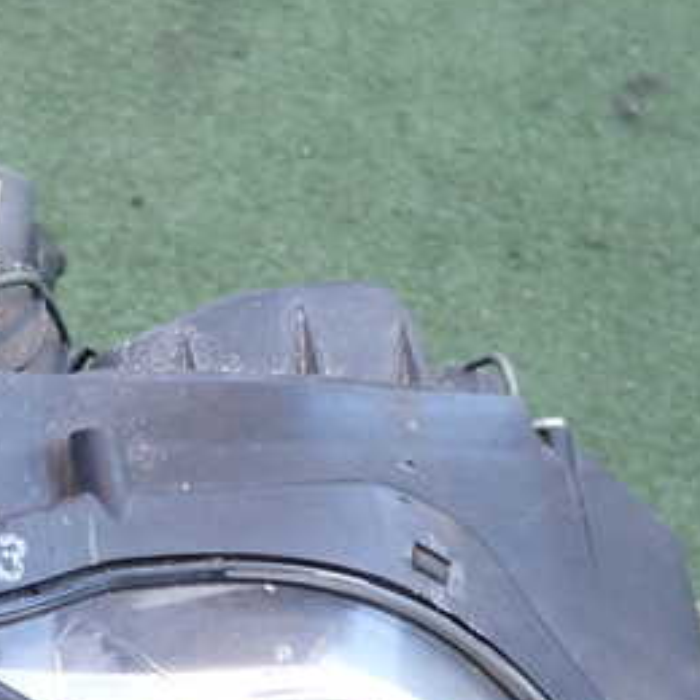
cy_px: 549
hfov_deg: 32.5
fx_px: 1167
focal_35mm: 51
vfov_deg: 32.6
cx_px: 143
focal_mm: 4.5
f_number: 2
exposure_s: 1/60
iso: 200
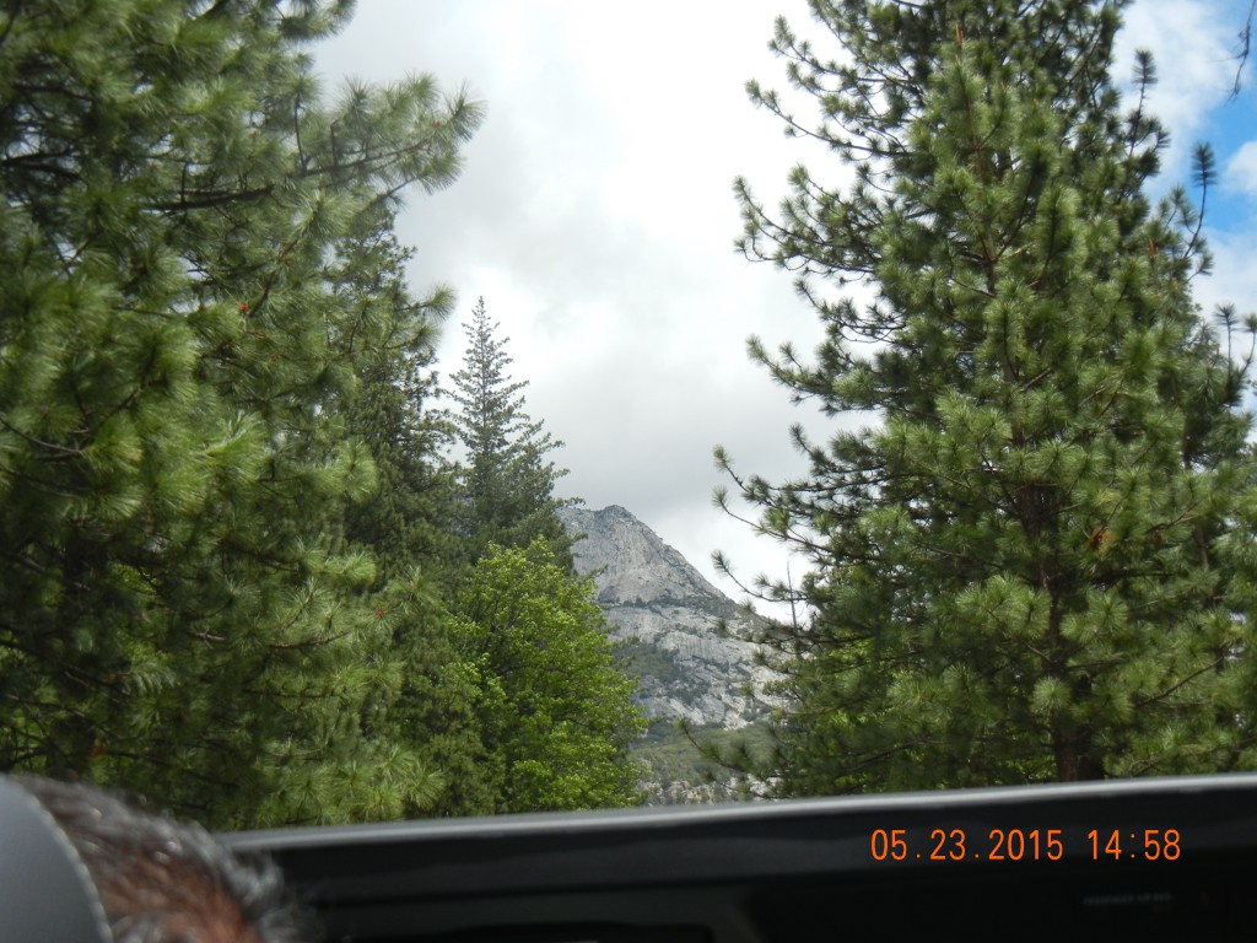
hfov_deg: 36.8
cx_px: 628
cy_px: 472
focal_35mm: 52
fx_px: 1888
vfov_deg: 28.0
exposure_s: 1/292
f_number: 7.8
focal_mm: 9.3
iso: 160
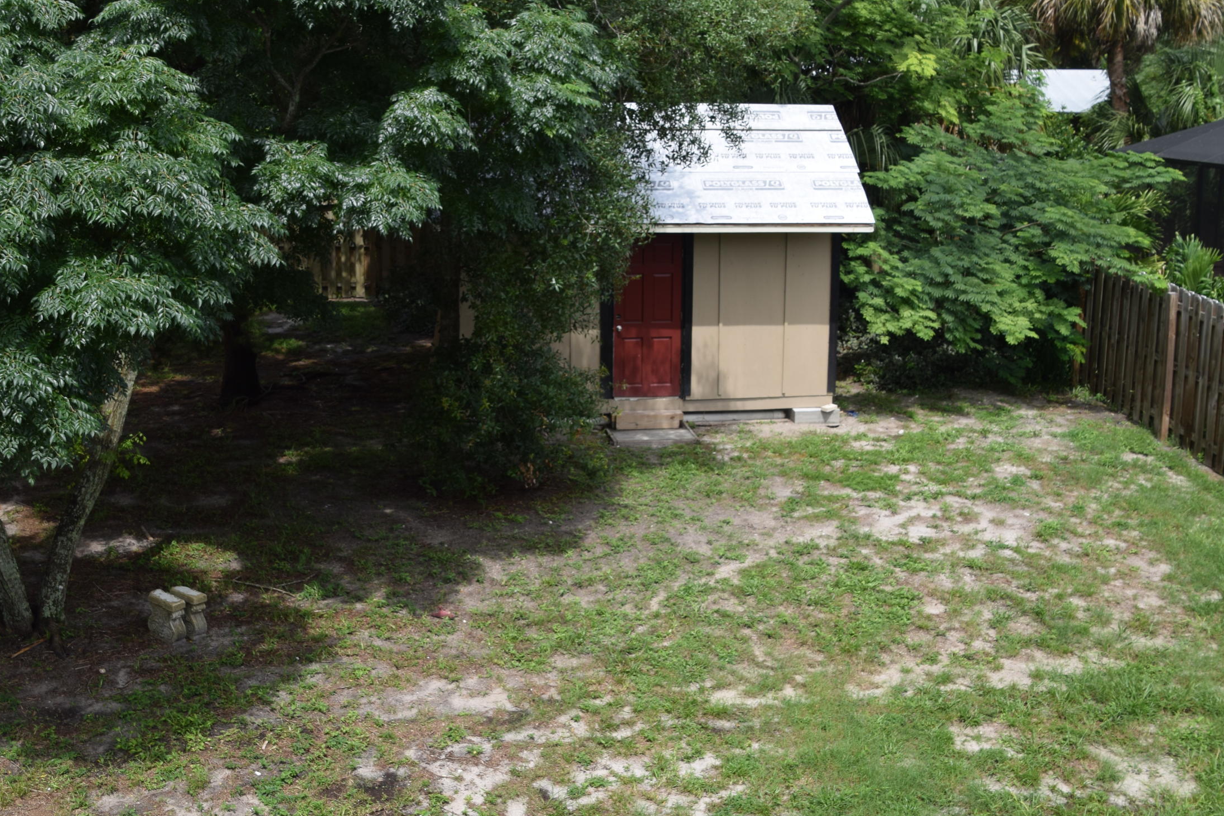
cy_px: 340
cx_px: 574
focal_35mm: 41
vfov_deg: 32.6
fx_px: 1394
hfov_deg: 47.4
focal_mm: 20
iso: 100
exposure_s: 1/200
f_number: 9
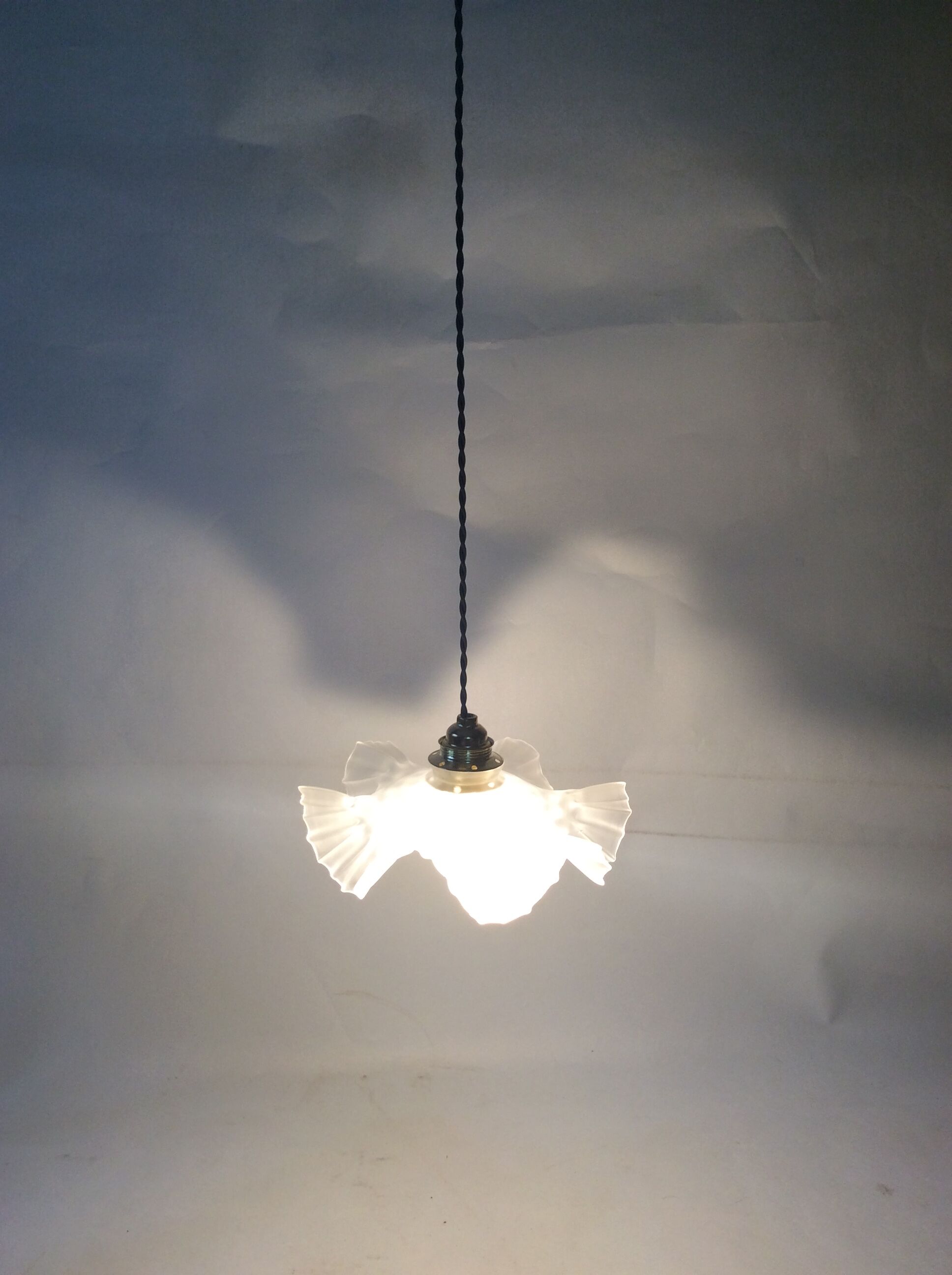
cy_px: 638
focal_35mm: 32
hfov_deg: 44.1
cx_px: 476
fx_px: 1177
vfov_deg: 56.9
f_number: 2.4
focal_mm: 3.3
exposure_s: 1/50
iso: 50
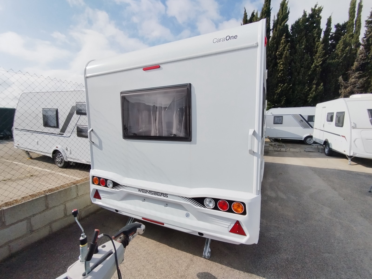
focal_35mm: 16
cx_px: 186
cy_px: 140
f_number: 2.2
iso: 50
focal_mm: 1.65
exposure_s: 1/3020
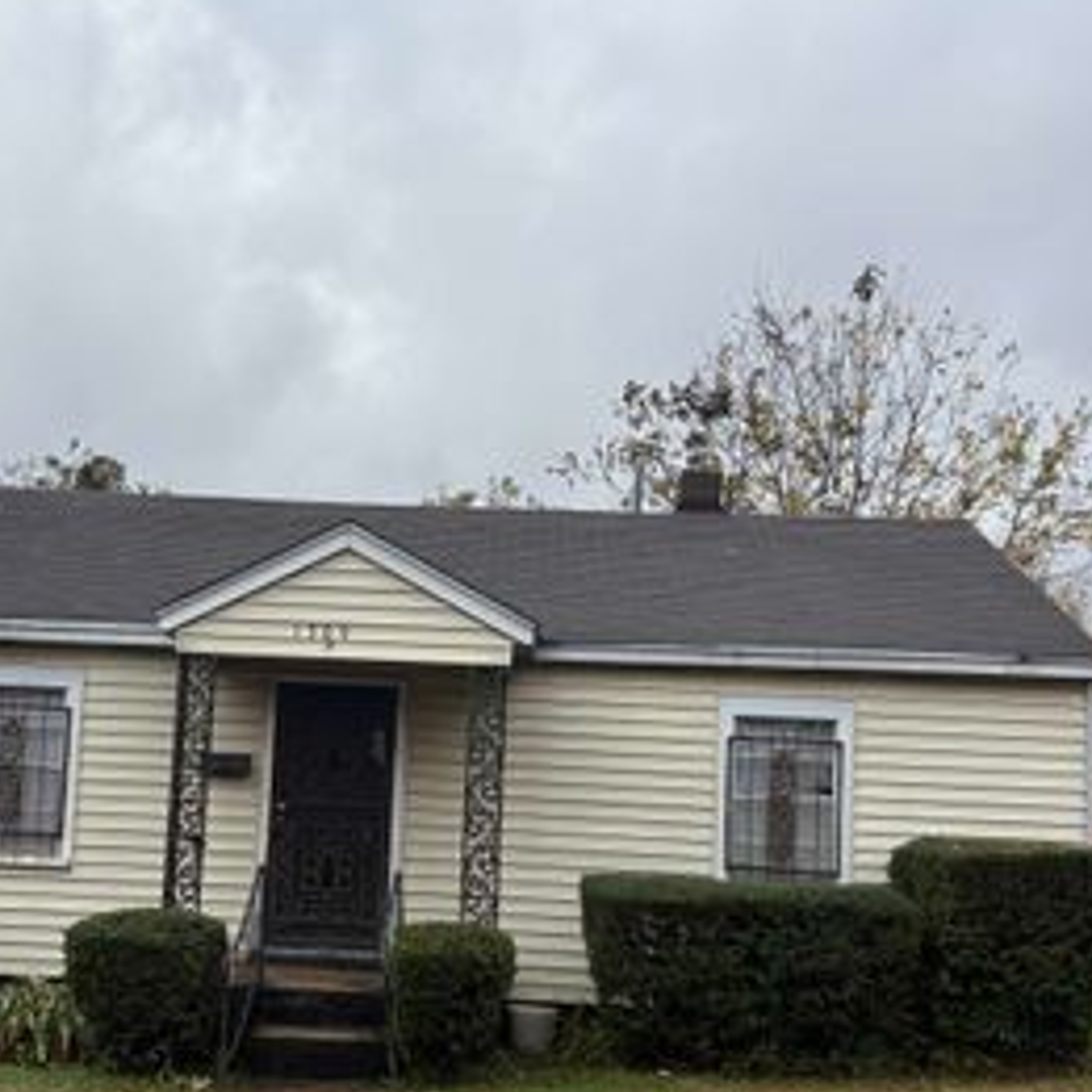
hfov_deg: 38.2
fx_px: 1570
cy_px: 663
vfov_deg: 38.2
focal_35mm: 44
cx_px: 427
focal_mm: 5.96
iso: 50
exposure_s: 1/3125
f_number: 1.6
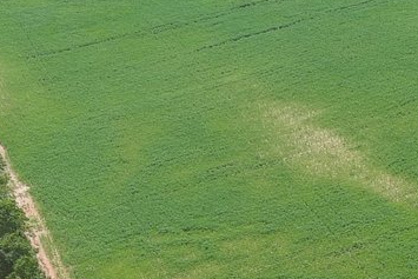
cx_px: 429
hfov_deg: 14.5
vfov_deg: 9.8
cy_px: 324
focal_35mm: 139
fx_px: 1615
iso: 100
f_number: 2.8
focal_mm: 10.57
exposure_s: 1/800
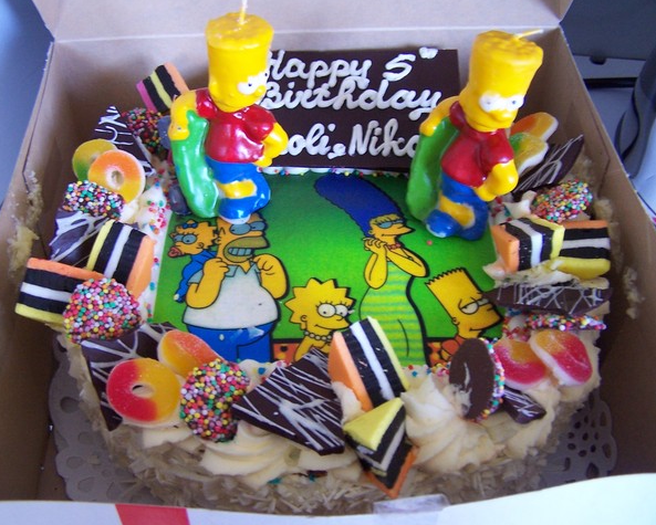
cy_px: 261
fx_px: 777
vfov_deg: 37.4
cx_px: 310
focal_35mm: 40
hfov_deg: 45.8
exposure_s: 1/10
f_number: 2.8
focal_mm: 6.3
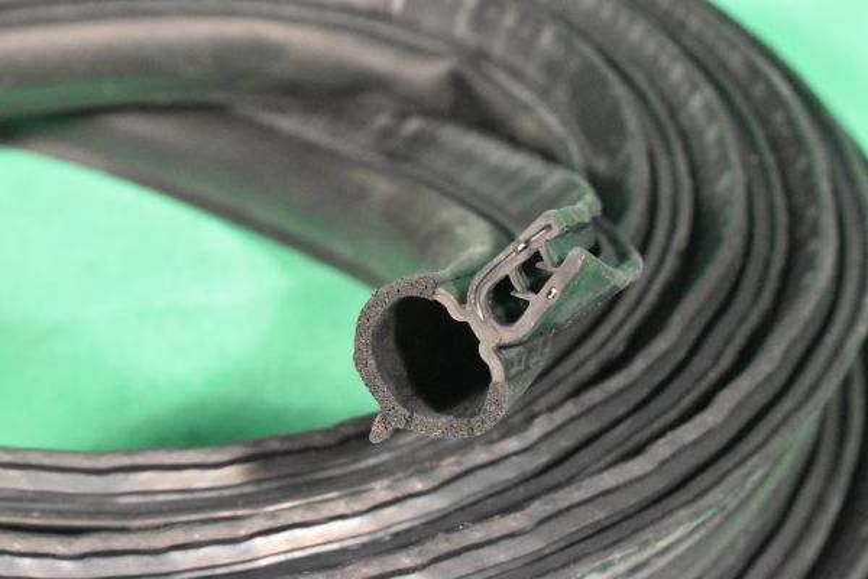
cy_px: 290
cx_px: 434
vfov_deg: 16.6
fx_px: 1989
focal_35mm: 82
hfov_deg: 24.6
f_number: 18
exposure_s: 1/100
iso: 12800
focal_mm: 55
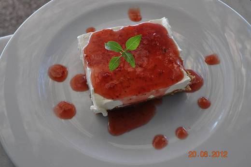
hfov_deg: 43.7
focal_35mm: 45
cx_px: 126
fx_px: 313
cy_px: 84
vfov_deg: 29.8
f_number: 8
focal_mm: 30
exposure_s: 1/60
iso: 400
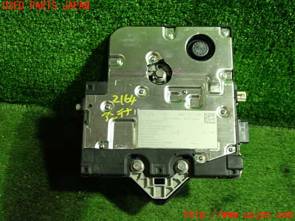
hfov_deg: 42.9
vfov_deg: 32.9
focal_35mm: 44
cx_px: 148
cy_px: 110
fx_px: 375
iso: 400
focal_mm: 7.84
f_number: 2.9
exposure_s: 1/40
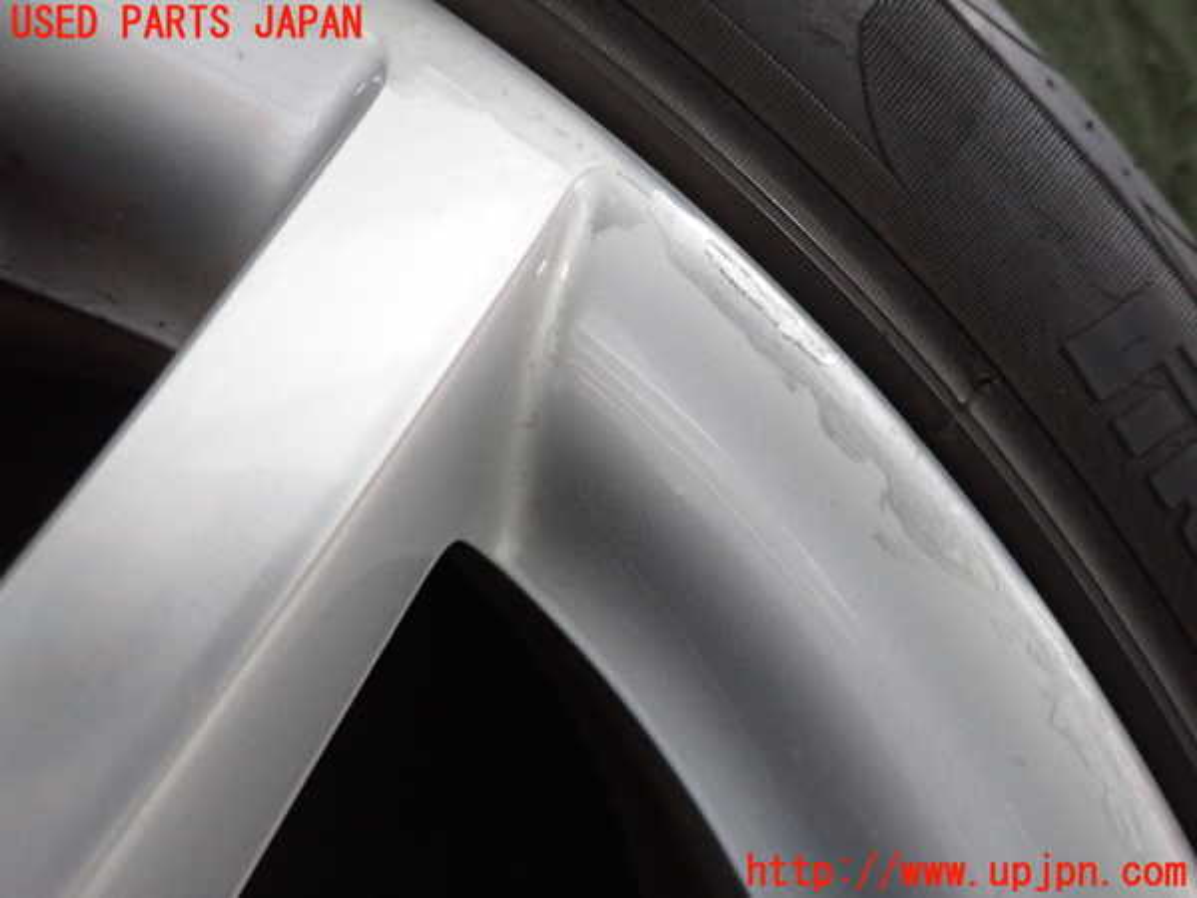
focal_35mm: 25
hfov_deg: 69.4
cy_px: 449
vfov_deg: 54.9
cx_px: 598
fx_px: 864
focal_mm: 4.5
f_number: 2
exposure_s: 1/30
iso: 640
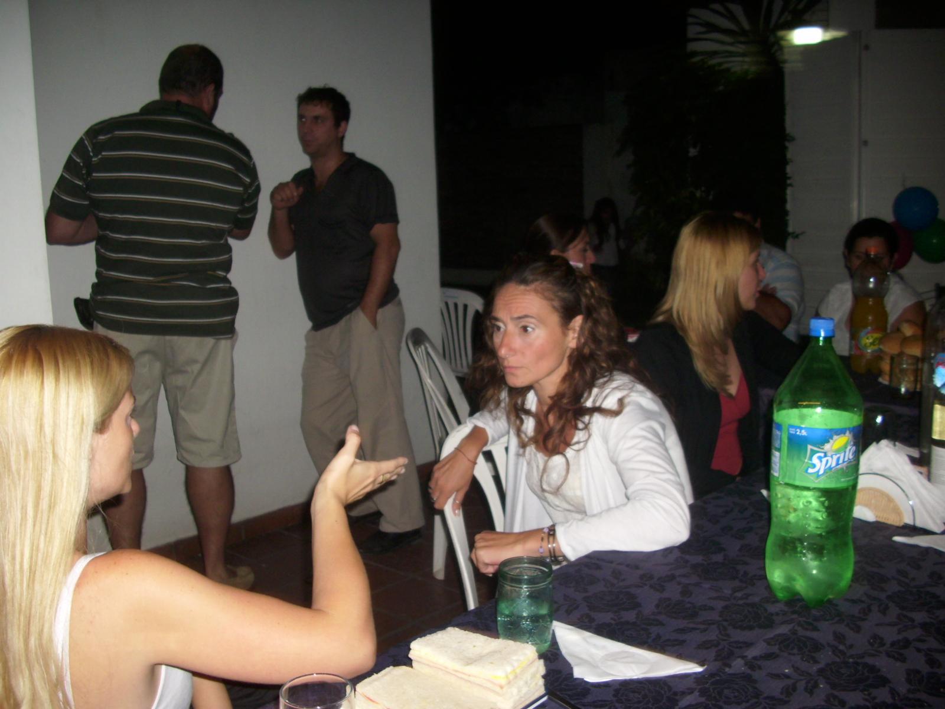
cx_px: 472
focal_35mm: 31
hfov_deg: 58.4
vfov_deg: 45.4
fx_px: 846
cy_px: 354
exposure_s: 1/30
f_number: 2.8
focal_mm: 6.2
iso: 100
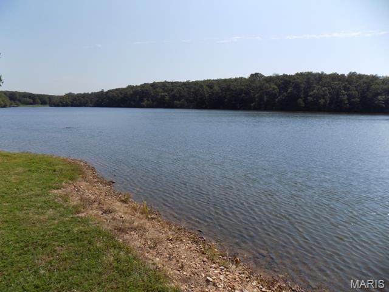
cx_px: 194
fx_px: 258
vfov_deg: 58.9
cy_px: 146
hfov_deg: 73.9
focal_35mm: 23
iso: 80
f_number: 9.9
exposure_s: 1/160
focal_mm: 4
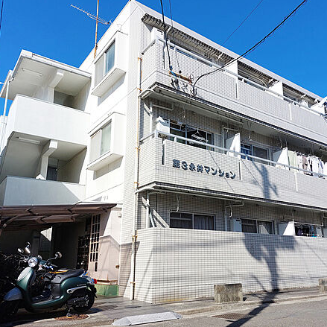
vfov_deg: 55.6
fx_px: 310
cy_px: 165
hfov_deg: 54.9
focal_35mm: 29
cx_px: 206
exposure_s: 1/1294
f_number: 1.8
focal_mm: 5.23
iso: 25
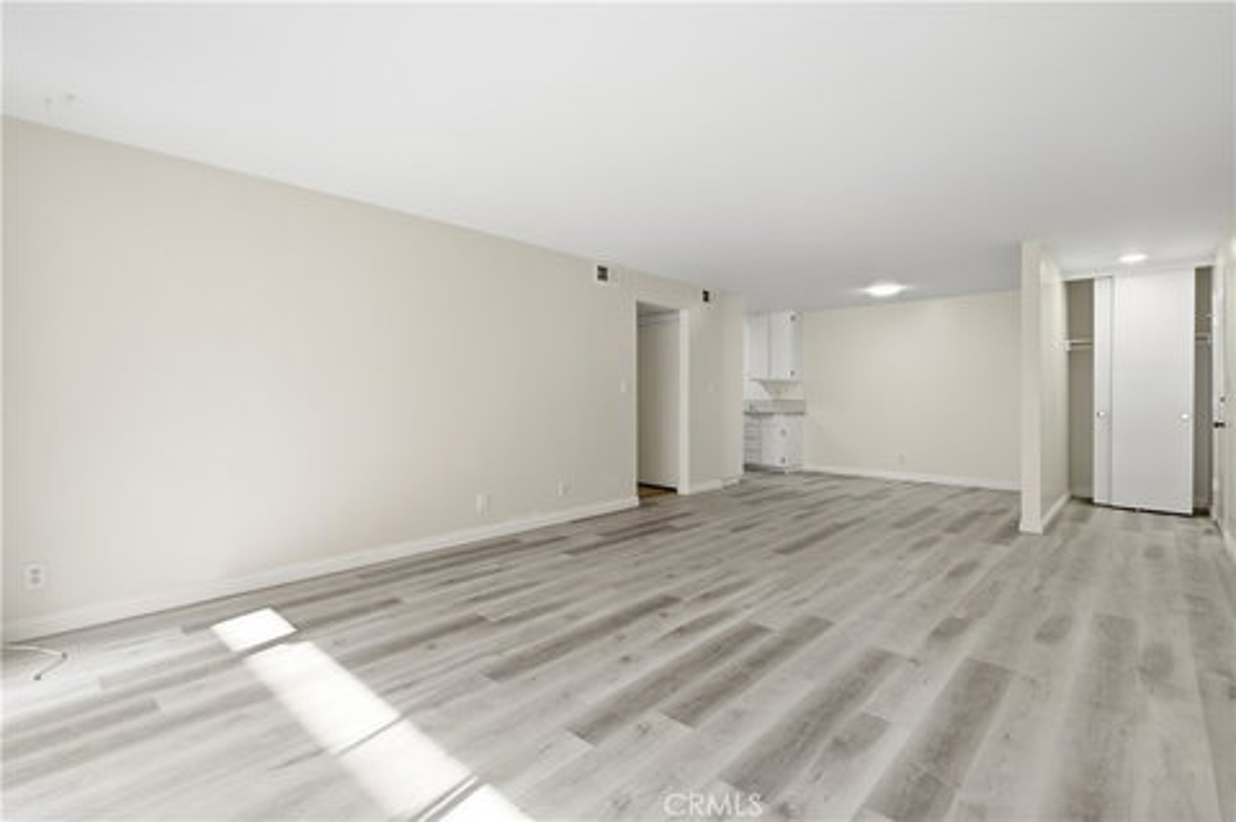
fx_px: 514
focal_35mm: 15
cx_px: 618
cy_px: 411
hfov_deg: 100.4
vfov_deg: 77.2
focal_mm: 10
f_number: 8
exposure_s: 1/320
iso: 250
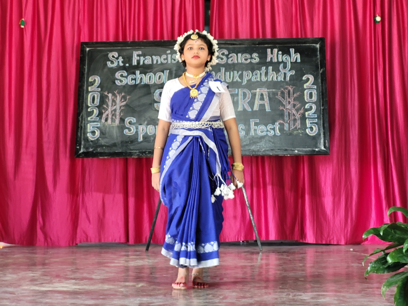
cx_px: 204
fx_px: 896
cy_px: 153
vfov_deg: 19.4
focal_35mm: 76
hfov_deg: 25.7
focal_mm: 7.12
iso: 125
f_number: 2.4
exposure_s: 1/50
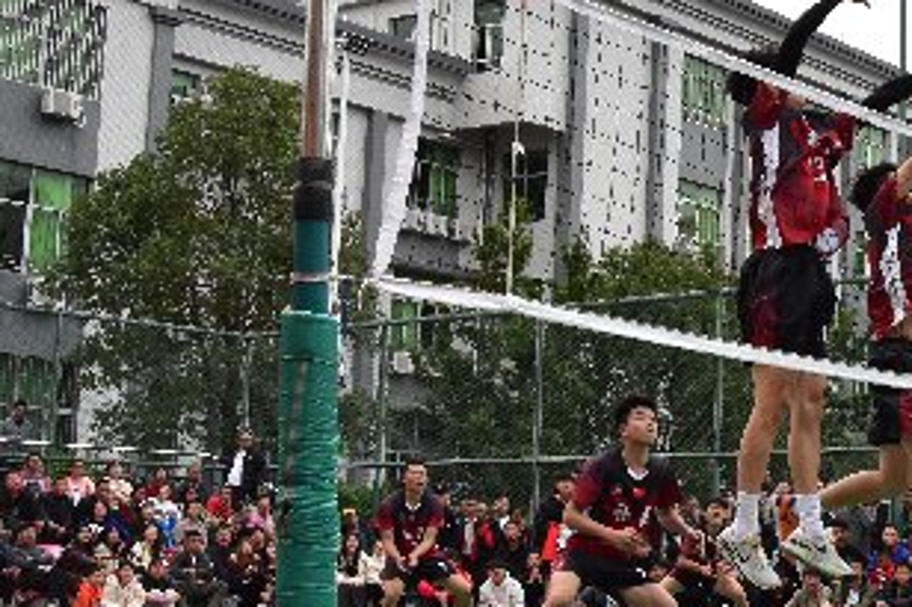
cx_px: 1001
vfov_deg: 18.7
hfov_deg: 25.7
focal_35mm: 73
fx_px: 1848
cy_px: 299
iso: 1600
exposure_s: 1/250
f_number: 8
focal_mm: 20
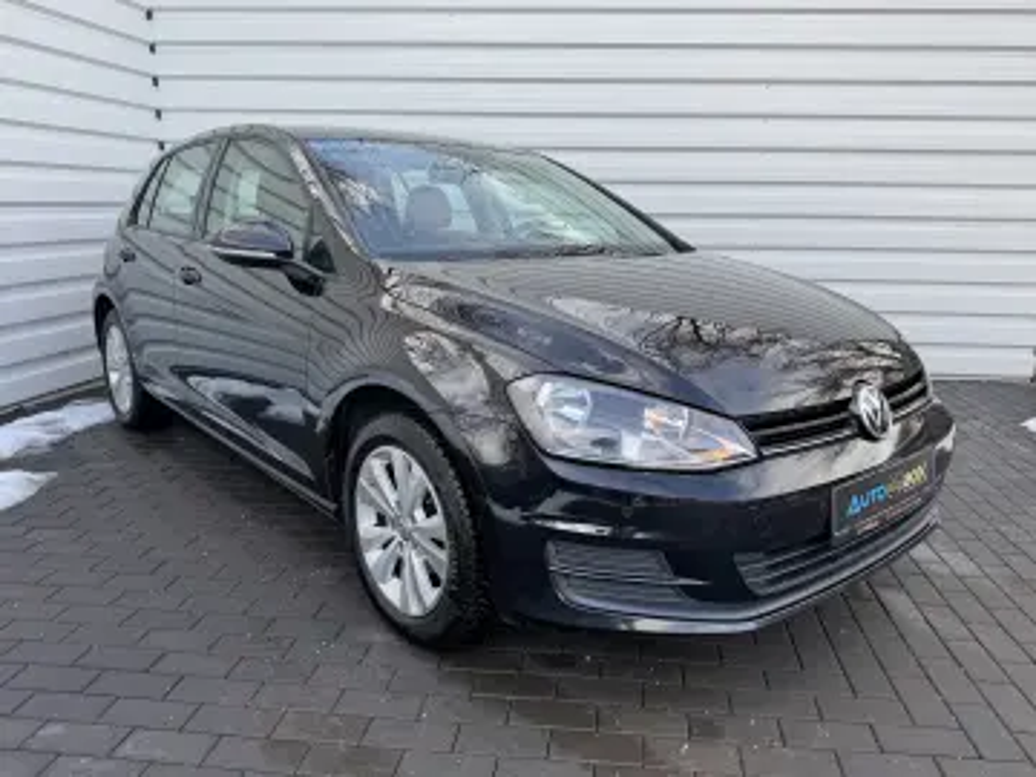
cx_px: 518
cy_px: 388
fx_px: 718
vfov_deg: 56.8
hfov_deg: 71.6
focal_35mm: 24
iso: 80
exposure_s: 1/524
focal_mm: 6.76
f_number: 1.78
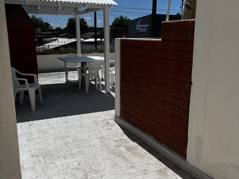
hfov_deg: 67.3
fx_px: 180
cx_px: 120
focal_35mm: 26
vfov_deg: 53.1
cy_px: 90
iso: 50
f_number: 1.6
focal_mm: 5.1
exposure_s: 1/9901
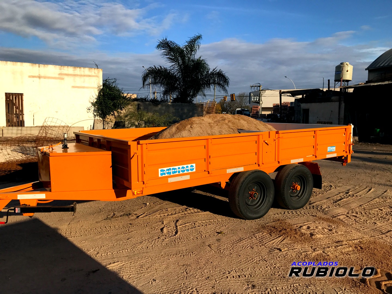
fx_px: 317
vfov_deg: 49.7
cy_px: 147
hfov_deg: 63.4
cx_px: 196
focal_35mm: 28
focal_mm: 3.99
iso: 20
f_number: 1.8
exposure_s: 1/2519
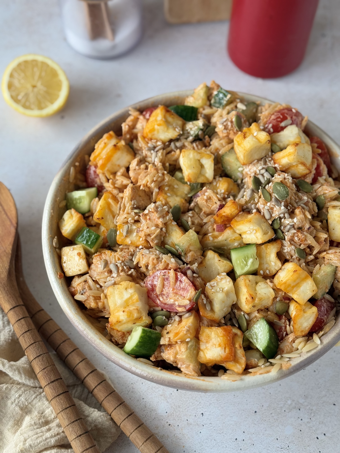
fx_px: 629
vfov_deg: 39.7
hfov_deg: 30.3
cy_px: 226
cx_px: 170
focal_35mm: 48
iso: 100
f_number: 1.78
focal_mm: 6.76
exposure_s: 1/109
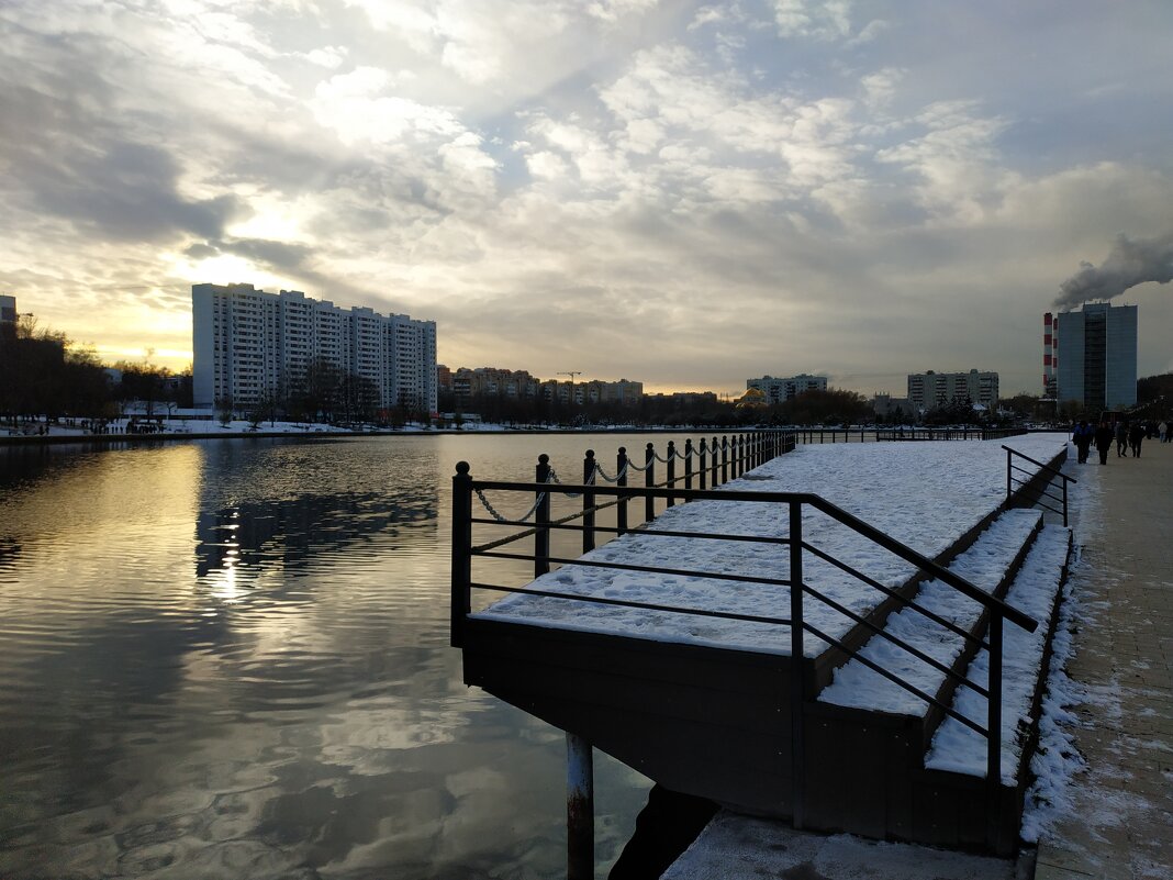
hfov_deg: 71.6
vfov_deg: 56.8
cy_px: 440
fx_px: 813
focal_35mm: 24
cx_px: 586
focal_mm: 3.94
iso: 160
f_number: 1.9
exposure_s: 1/2197
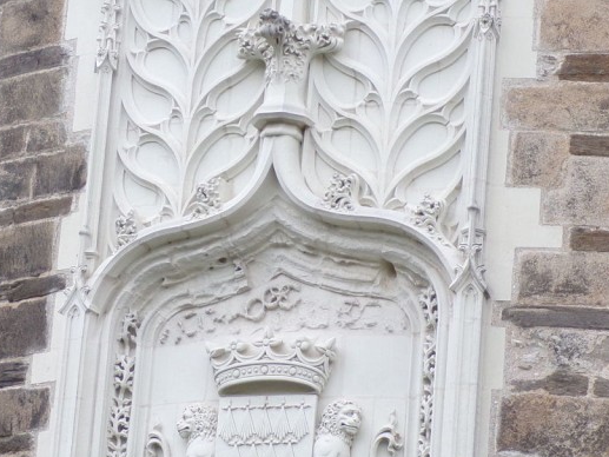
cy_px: 244
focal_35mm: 196
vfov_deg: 7.6
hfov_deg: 10.1
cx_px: 285
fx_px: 3449
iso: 80
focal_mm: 17.7
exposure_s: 1/240
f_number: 4.2
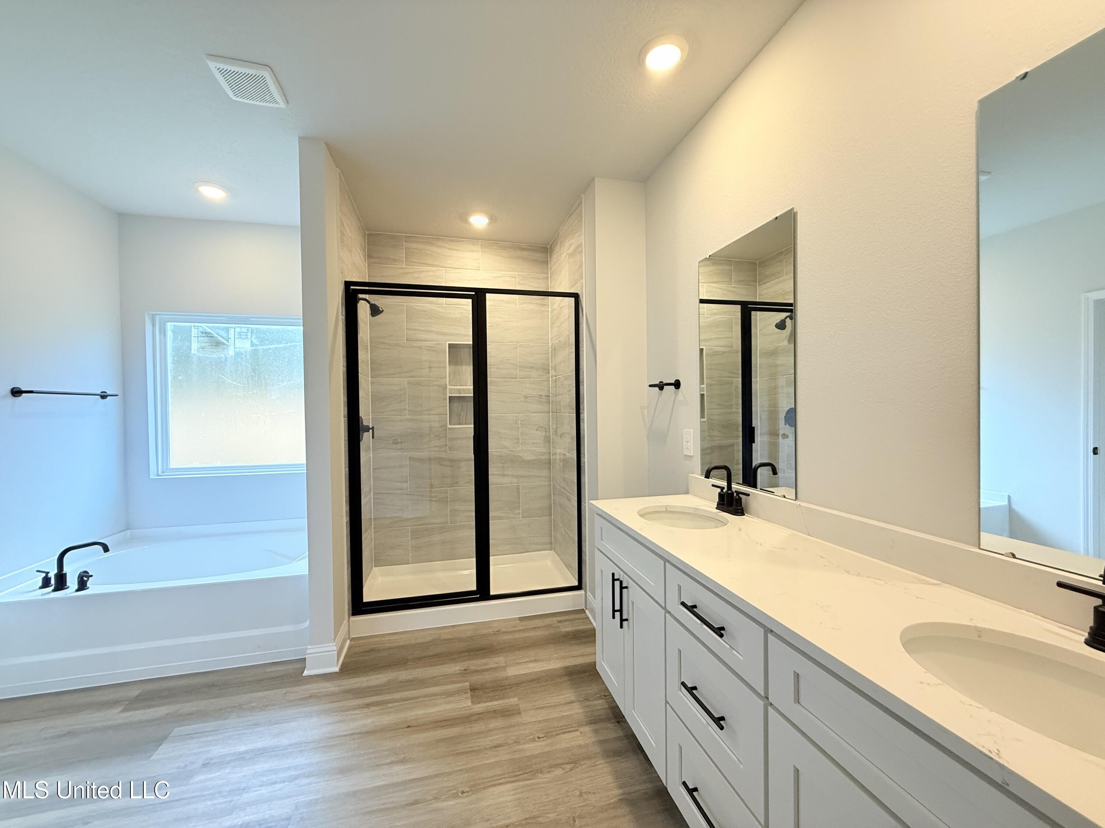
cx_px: 552
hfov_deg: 102.1
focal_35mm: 14
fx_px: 447
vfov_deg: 85.7
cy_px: 414
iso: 250
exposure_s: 1/120
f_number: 2.2
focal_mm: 2.22
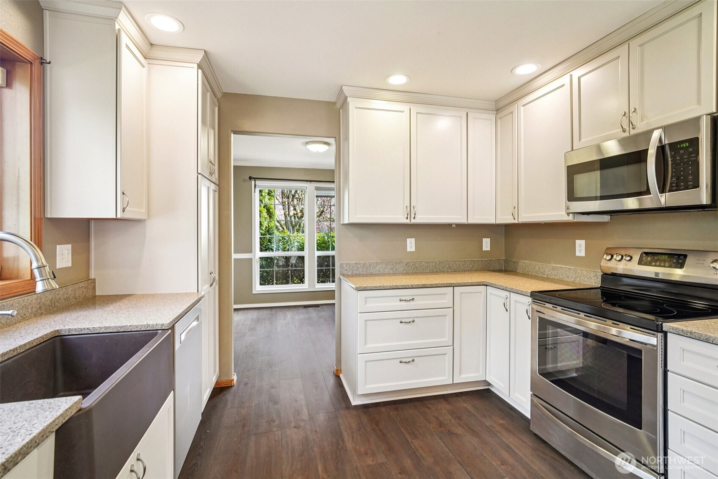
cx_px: 359
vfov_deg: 73.7
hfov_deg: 96.7
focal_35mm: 16
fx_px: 319
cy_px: 240
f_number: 8
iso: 1600
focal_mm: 16
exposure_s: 1/60
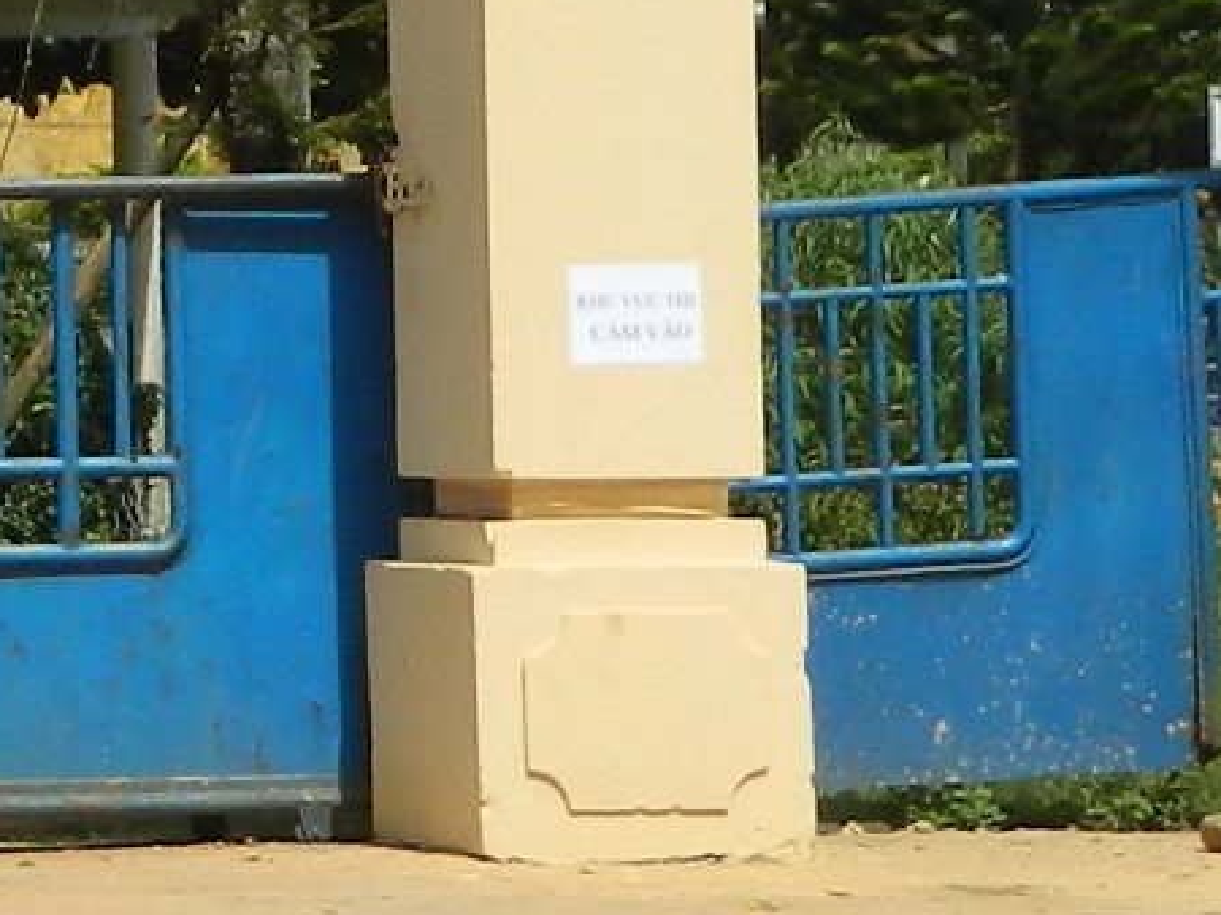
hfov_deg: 7.2
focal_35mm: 270
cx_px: -918
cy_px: -652
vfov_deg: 5.4
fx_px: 9521
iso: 80
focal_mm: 8.4
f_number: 3.6
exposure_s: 1/800
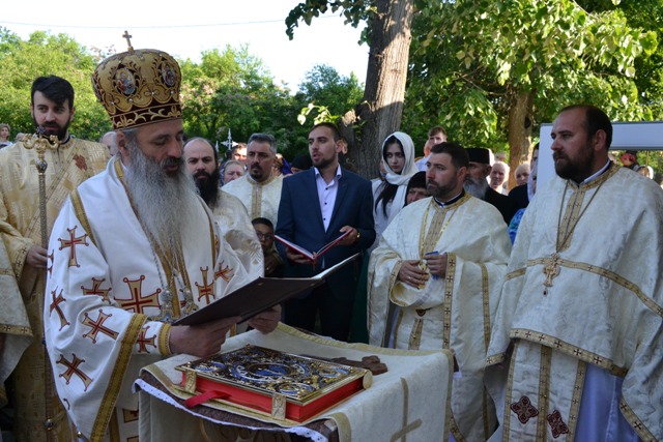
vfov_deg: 48.0
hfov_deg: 67.4
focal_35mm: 27
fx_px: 497
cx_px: 332
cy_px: 221
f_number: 7.1
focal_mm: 18
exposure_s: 1/640
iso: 1600
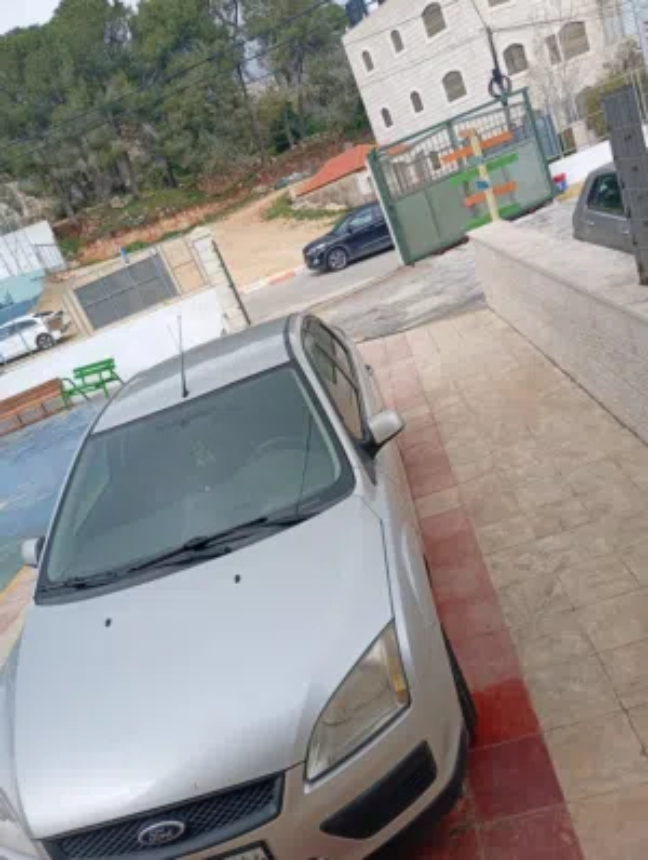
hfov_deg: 51.5
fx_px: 672
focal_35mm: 27
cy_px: 430
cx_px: 324
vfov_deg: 65.2
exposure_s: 1/230
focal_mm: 3.98
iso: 50
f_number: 1.8
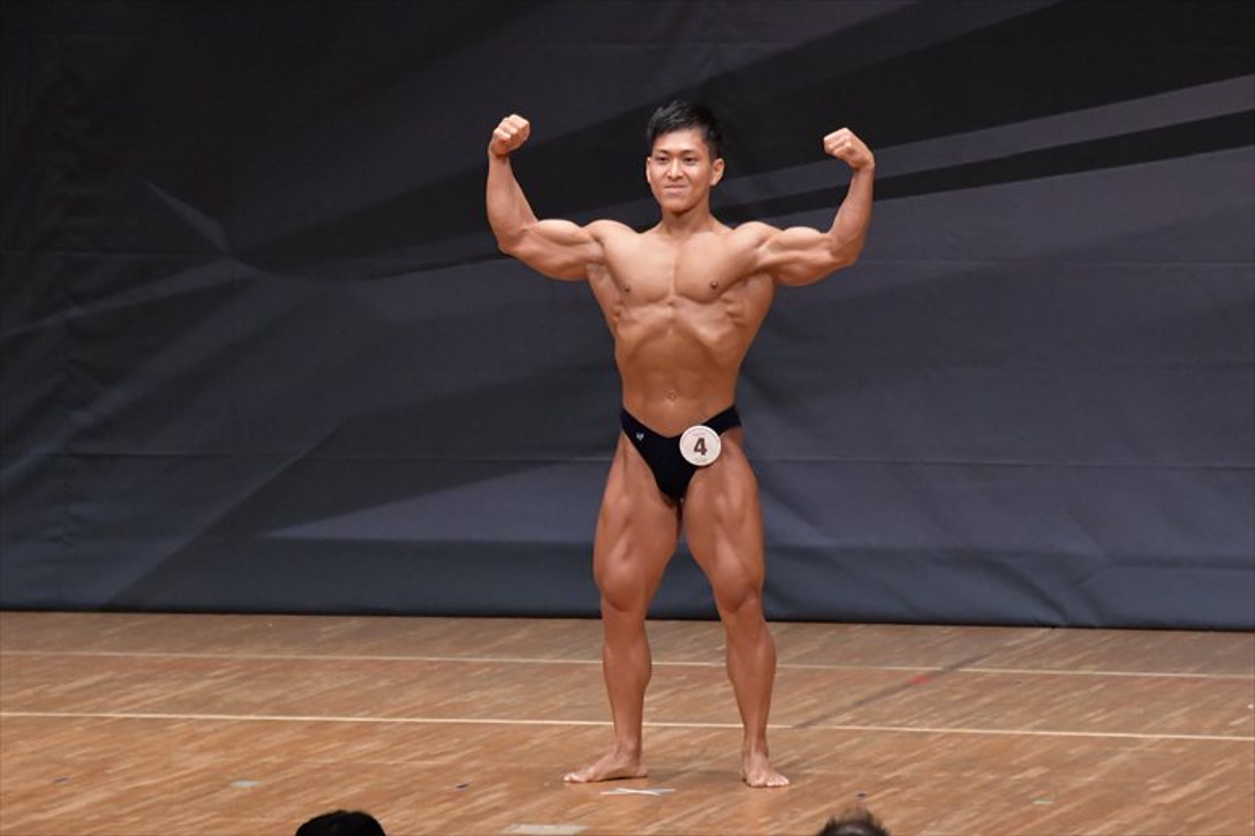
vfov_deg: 4.8
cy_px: 418
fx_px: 9931
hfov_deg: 7.2
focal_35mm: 285
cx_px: 628
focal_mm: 190
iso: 6400
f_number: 5.6
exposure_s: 1/400
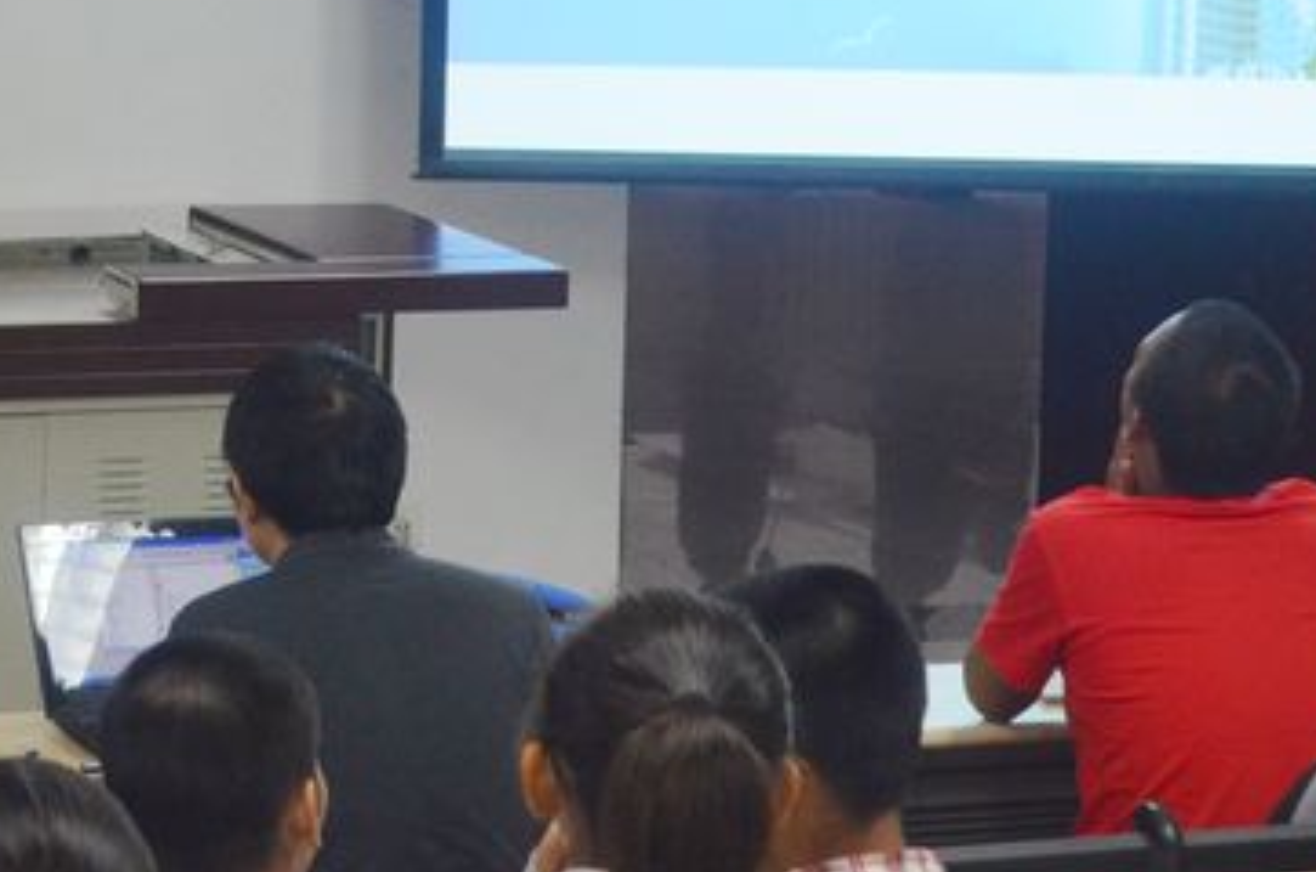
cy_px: 190
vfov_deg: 15.9
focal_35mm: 85
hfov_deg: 23.9
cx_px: 550
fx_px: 3100
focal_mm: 32
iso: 800
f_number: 4.8
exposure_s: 1/60
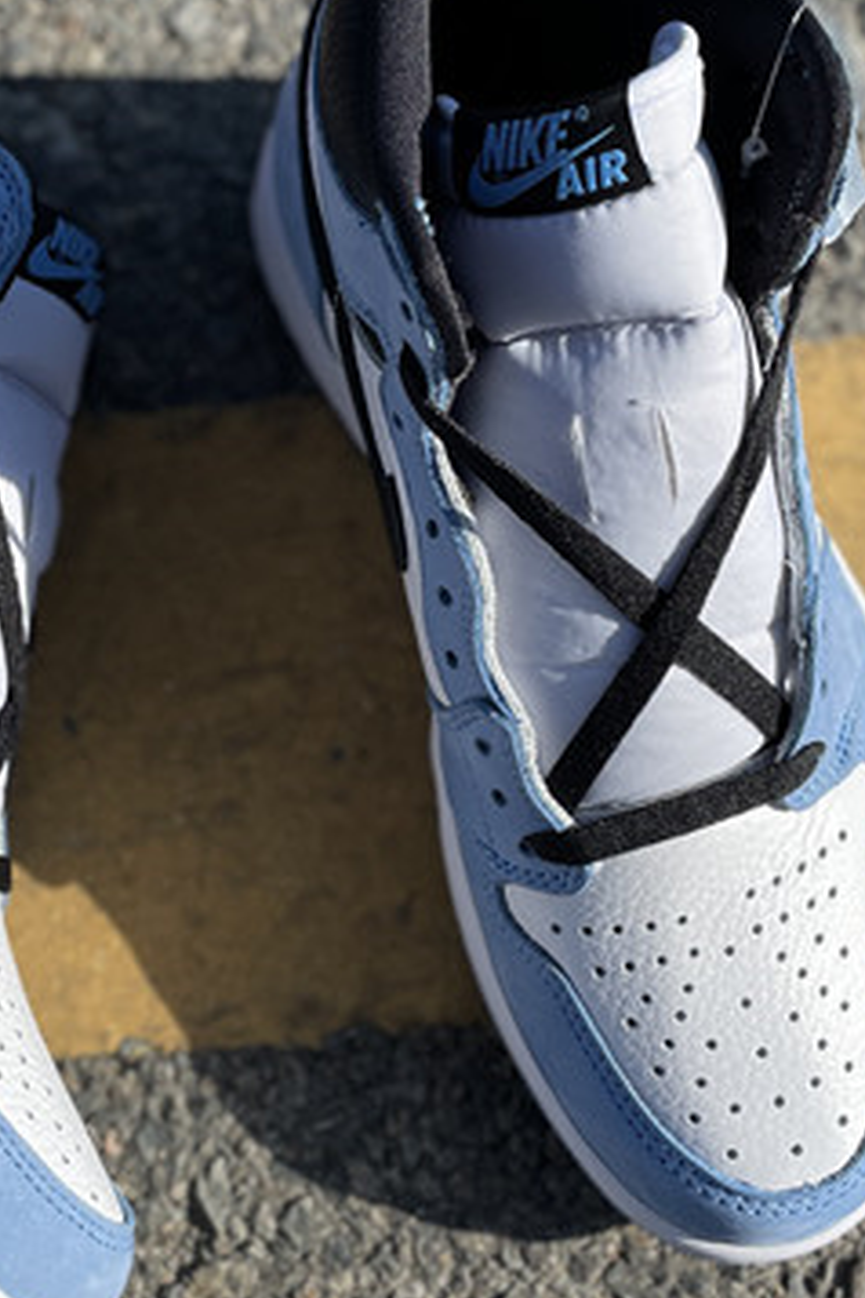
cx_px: 142
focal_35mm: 56
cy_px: 605
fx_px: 2018
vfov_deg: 35.6
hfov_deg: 23.7
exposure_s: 1/3861
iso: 32
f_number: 1.6
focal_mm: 4.2
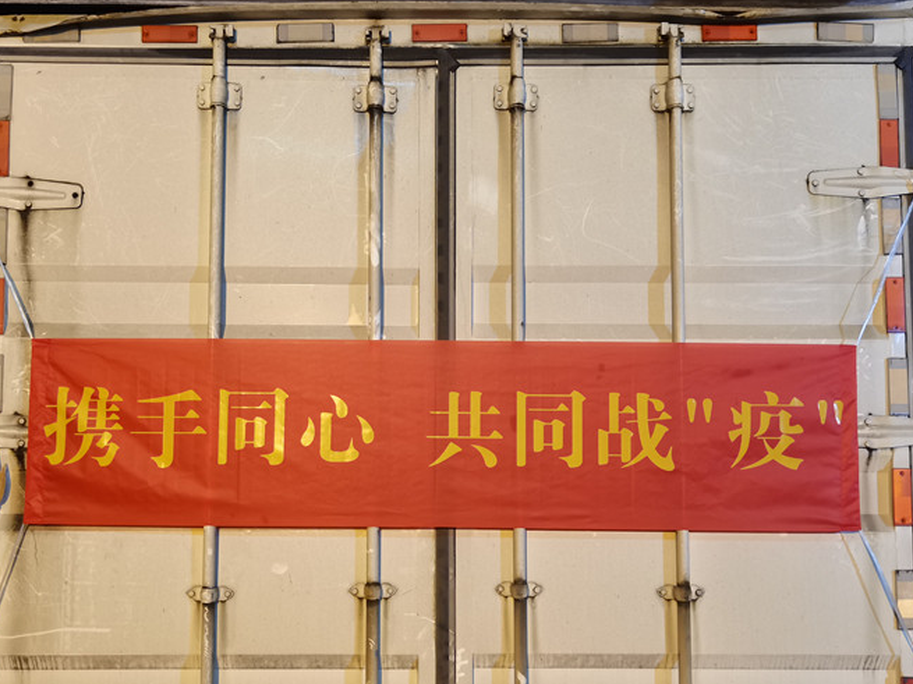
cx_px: 415
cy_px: 387
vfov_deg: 42.8
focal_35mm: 33
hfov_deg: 55.3
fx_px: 870
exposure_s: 1/33.3
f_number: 1.9
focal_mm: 4.94
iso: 400
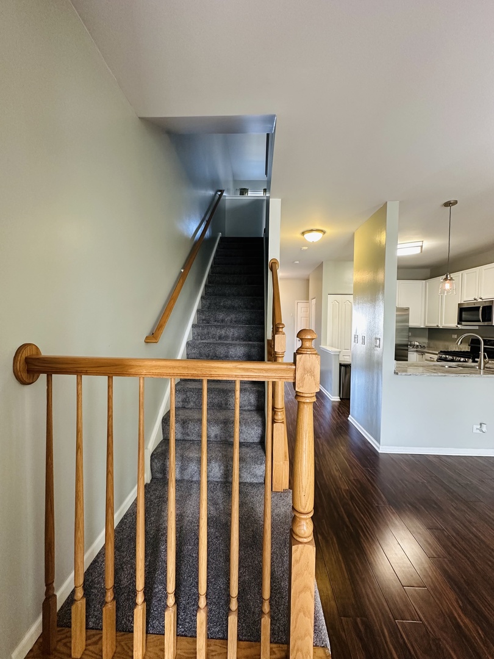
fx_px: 266
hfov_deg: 85.7
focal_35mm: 14
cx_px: 247
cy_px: 330
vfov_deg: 102.1
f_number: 2.2
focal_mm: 2.22
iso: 320
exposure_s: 1/60
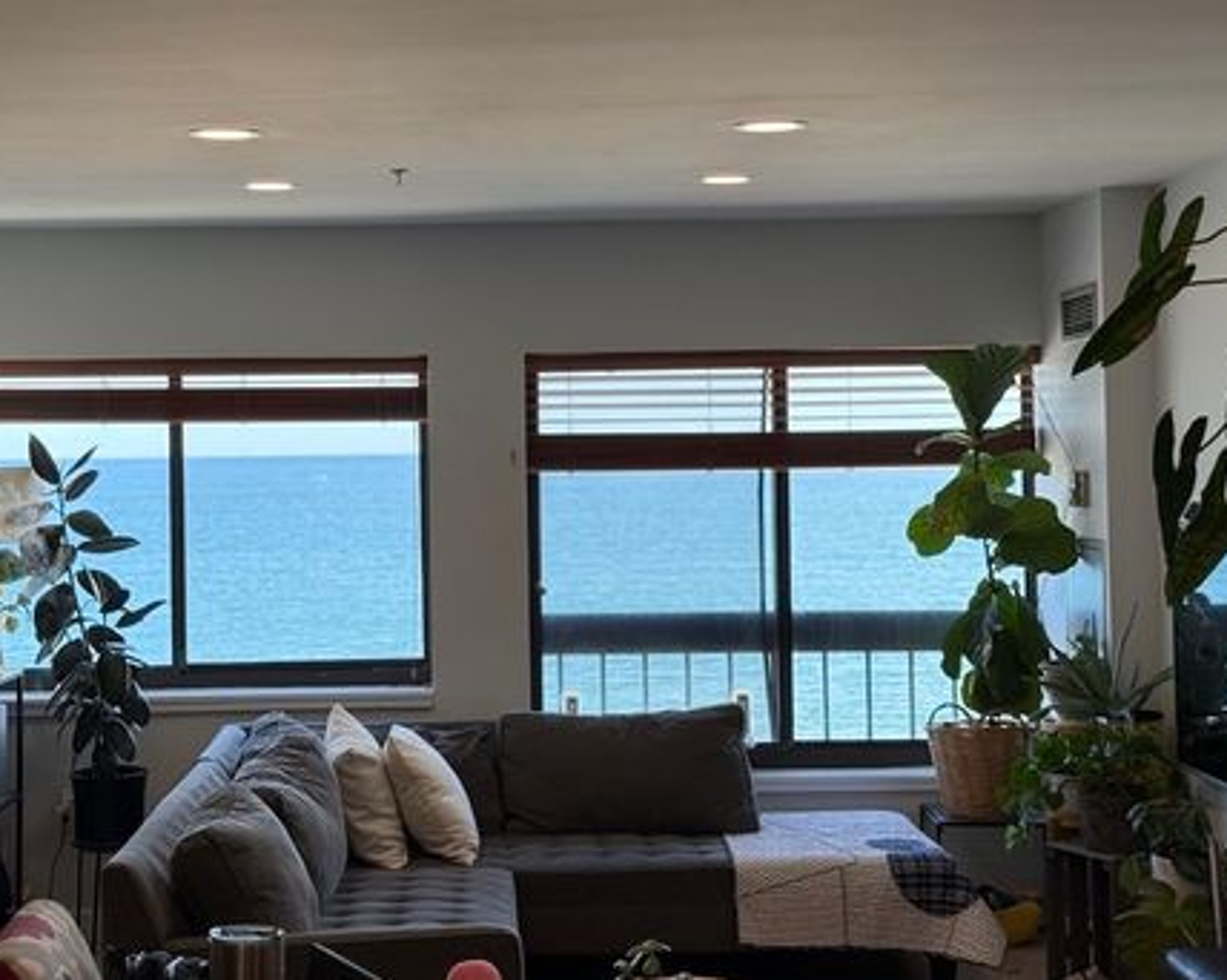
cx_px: 513
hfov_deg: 29.1
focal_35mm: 65
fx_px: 2359
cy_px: 408
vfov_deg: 23.4
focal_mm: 6.76
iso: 80
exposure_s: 1/506
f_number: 1.78
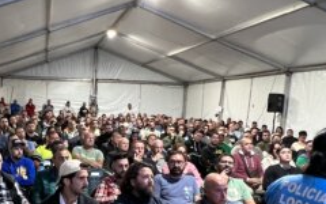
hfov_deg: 42.0
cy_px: 166
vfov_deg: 27.4
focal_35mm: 46
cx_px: 76
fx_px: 409
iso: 250
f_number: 1.8
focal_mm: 1.57
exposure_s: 1/50
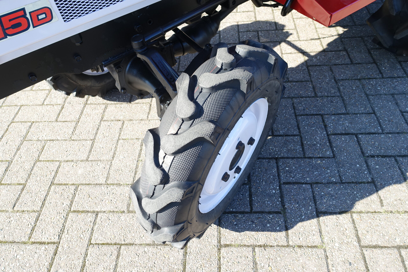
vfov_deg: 53.1
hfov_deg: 73.7
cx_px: 204
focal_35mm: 24
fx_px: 272
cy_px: 136
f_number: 4
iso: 125
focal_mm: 8.8
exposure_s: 1/200
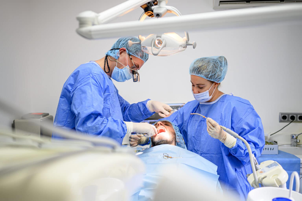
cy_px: 100
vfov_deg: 37.8
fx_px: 293
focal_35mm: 35
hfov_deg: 54.5
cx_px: 151
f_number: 1.8
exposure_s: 1/250
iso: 160
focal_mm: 35
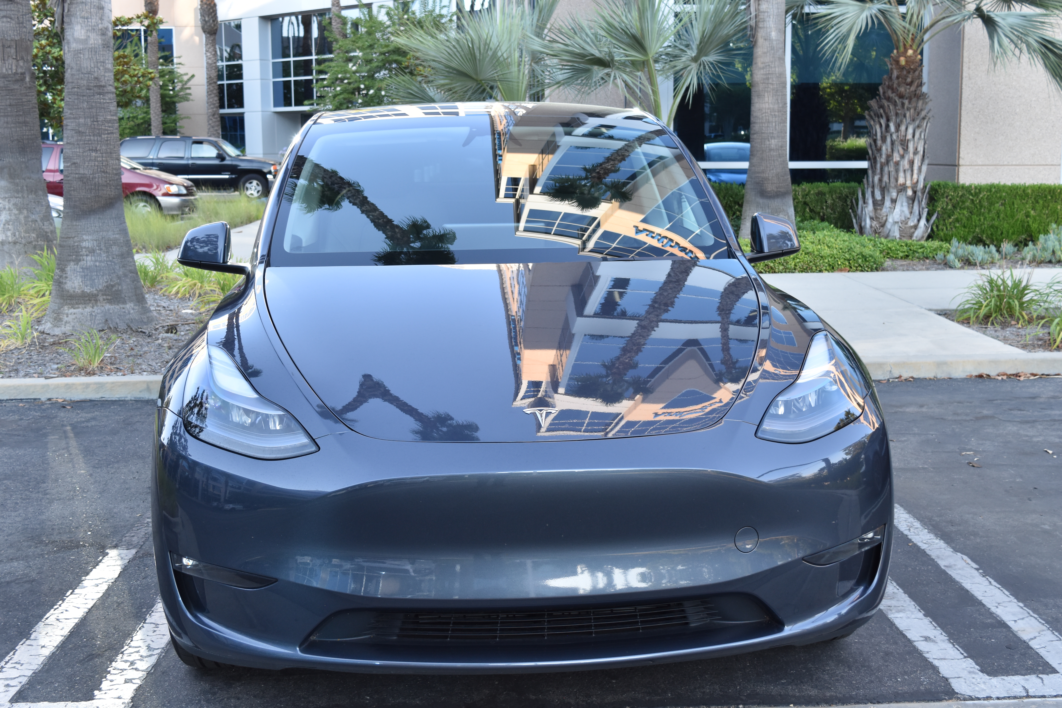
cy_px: 354
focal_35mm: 45
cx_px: 531
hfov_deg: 43.6
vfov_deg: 29.9
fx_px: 1327
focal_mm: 30
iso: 400
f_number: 6.3
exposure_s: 1/160
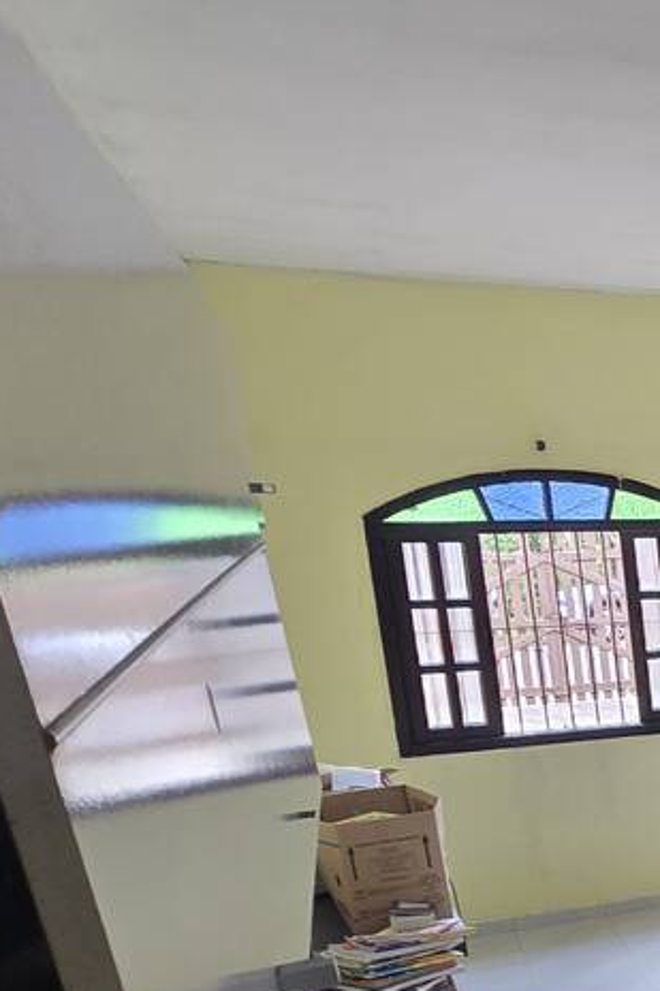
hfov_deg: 22.0
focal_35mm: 42
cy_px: 839
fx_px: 1156
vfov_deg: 43.5
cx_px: 1141
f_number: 2.2
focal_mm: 2.2
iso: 80
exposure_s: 1/60
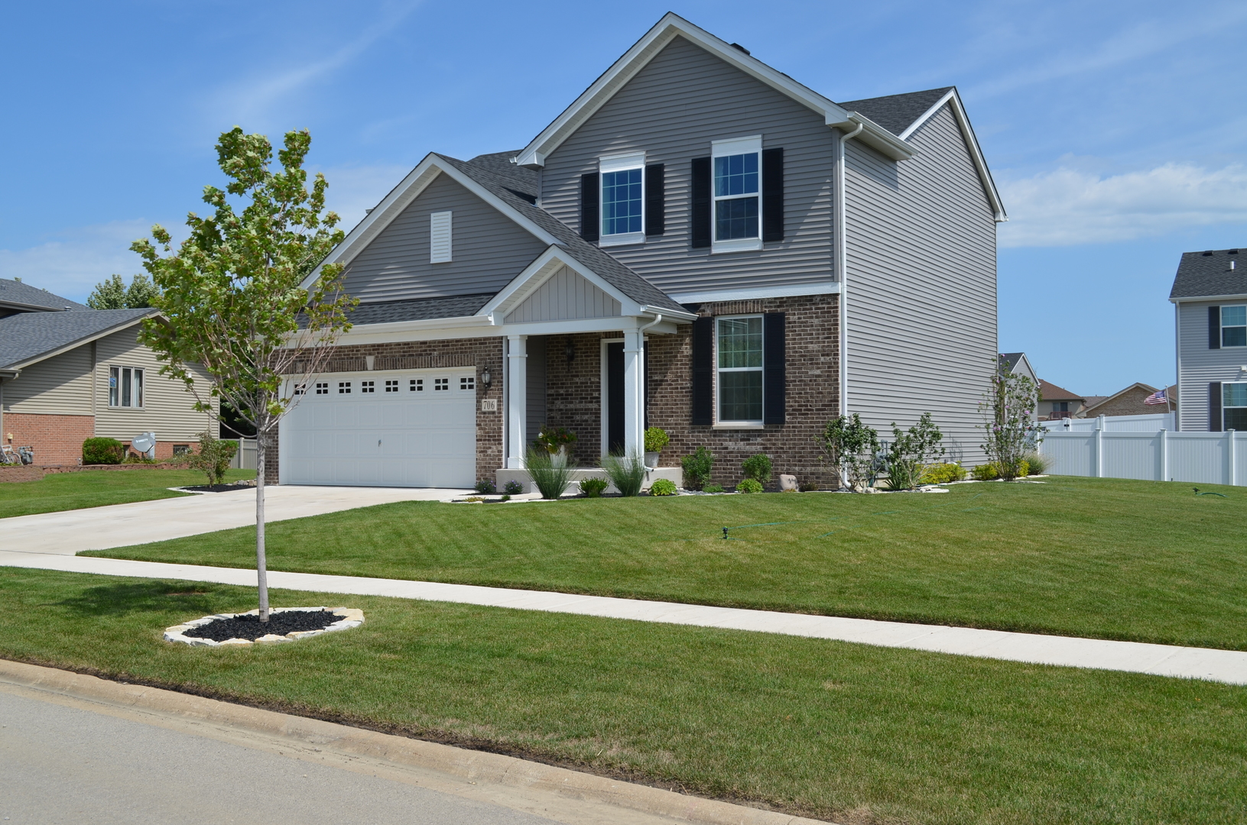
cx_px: 624
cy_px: 412
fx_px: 1244
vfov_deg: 36.7
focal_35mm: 36
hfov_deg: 53.2
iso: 100
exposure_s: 1/320
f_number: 9
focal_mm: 24
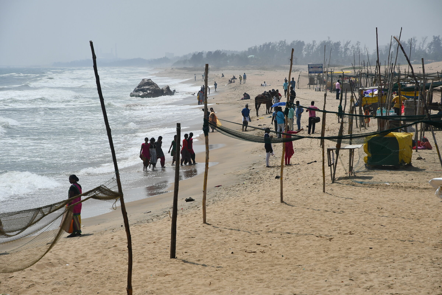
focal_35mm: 127
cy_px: 148
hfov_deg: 16.1
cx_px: 221
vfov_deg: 10.8
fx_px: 1559
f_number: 8
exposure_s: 1/1000
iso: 100
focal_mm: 85
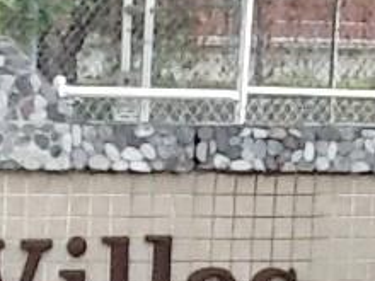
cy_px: 456
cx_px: -152
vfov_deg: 7.6
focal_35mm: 192
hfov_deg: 10.0
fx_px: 2080
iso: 40
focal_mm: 2.03
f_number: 2.4
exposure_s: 1/361
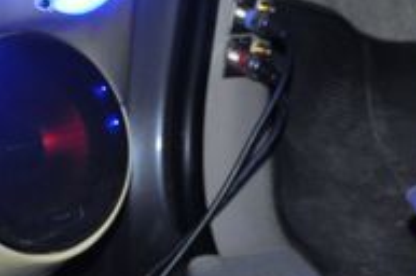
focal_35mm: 374
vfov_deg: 3.7
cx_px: -106
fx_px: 4311
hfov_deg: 5.5
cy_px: 109
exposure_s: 1/60
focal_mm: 75
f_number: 5
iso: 800
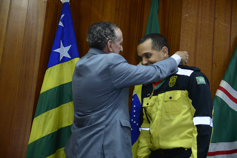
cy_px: 79
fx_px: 461
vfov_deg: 19.5
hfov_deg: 28.8
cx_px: 118
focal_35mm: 70
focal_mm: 70
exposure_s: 1/125
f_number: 2.8
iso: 1600
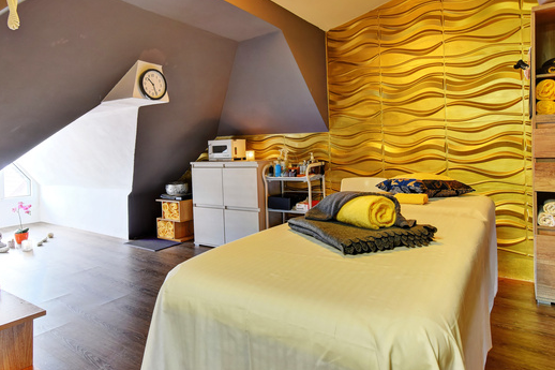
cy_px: 159
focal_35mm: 23
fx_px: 348
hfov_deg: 77.1
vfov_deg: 55.7
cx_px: 268
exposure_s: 1/2.5
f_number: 9
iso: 200
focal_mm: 13
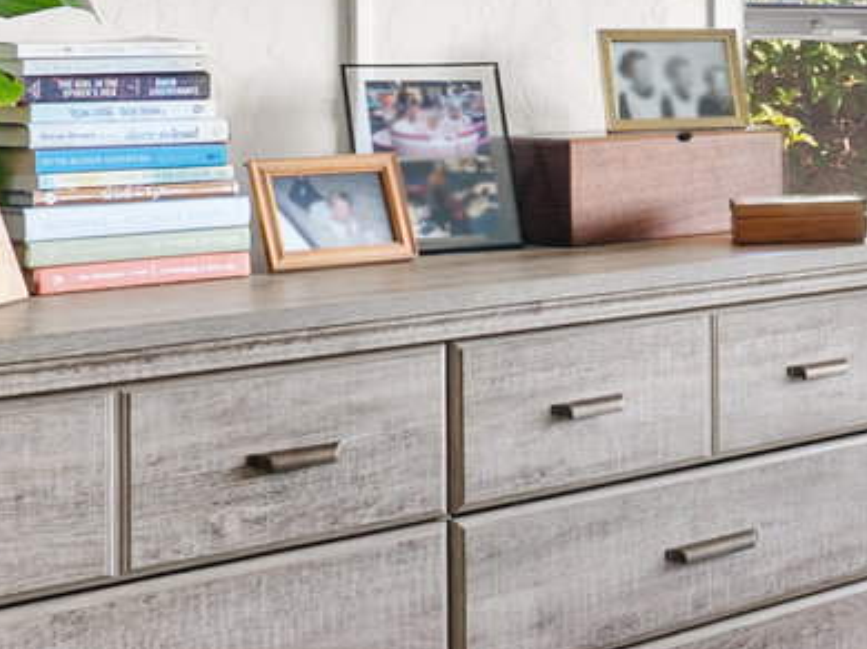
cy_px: 104
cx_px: 1227
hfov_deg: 21.5
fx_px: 1977
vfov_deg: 18.4
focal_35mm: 79
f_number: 9
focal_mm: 16
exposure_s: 1/5
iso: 400
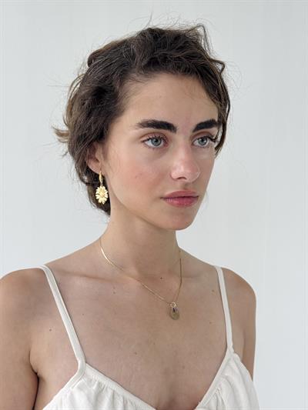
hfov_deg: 30.3
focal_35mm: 48
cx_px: 154
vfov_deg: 39.6
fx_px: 569
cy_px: 205
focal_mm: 6.76
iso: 50
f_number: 1.78
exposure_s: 1/204
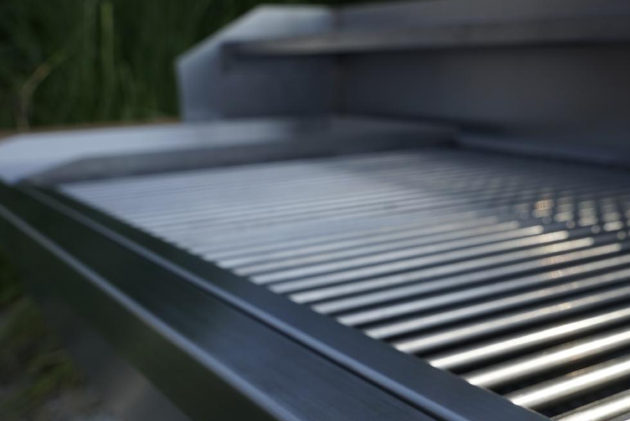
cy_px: 315
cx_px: 483
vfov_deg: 28.3
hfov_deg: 40.5
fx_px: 823
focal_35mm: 47
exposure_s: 1/125
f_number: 9
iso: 100
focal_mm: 24
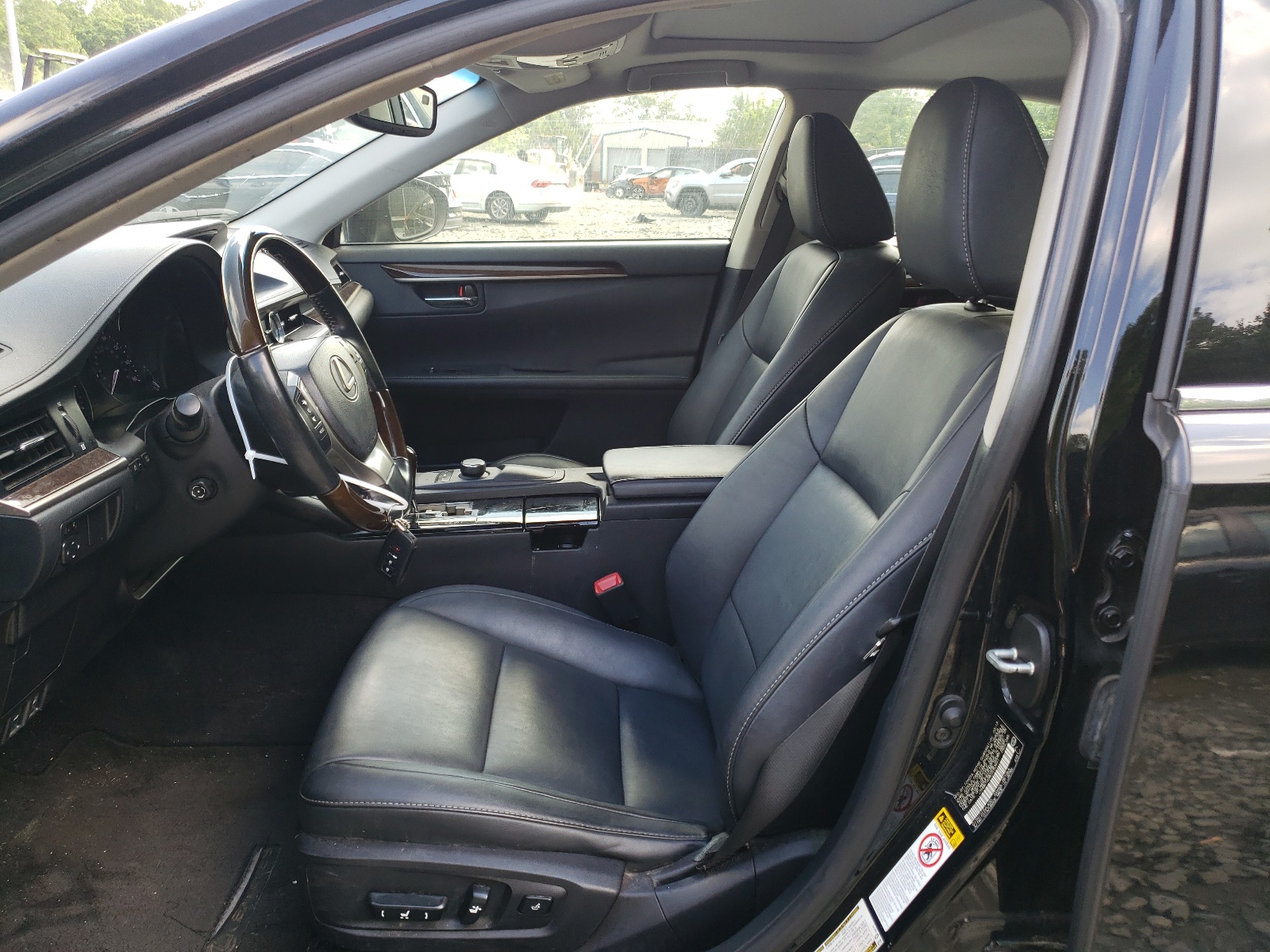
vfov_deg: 53.1
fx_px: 954
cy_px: 476
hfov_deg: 67.3
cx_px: 635
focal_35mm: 26
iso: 50
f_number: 1.5
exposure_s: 1/159
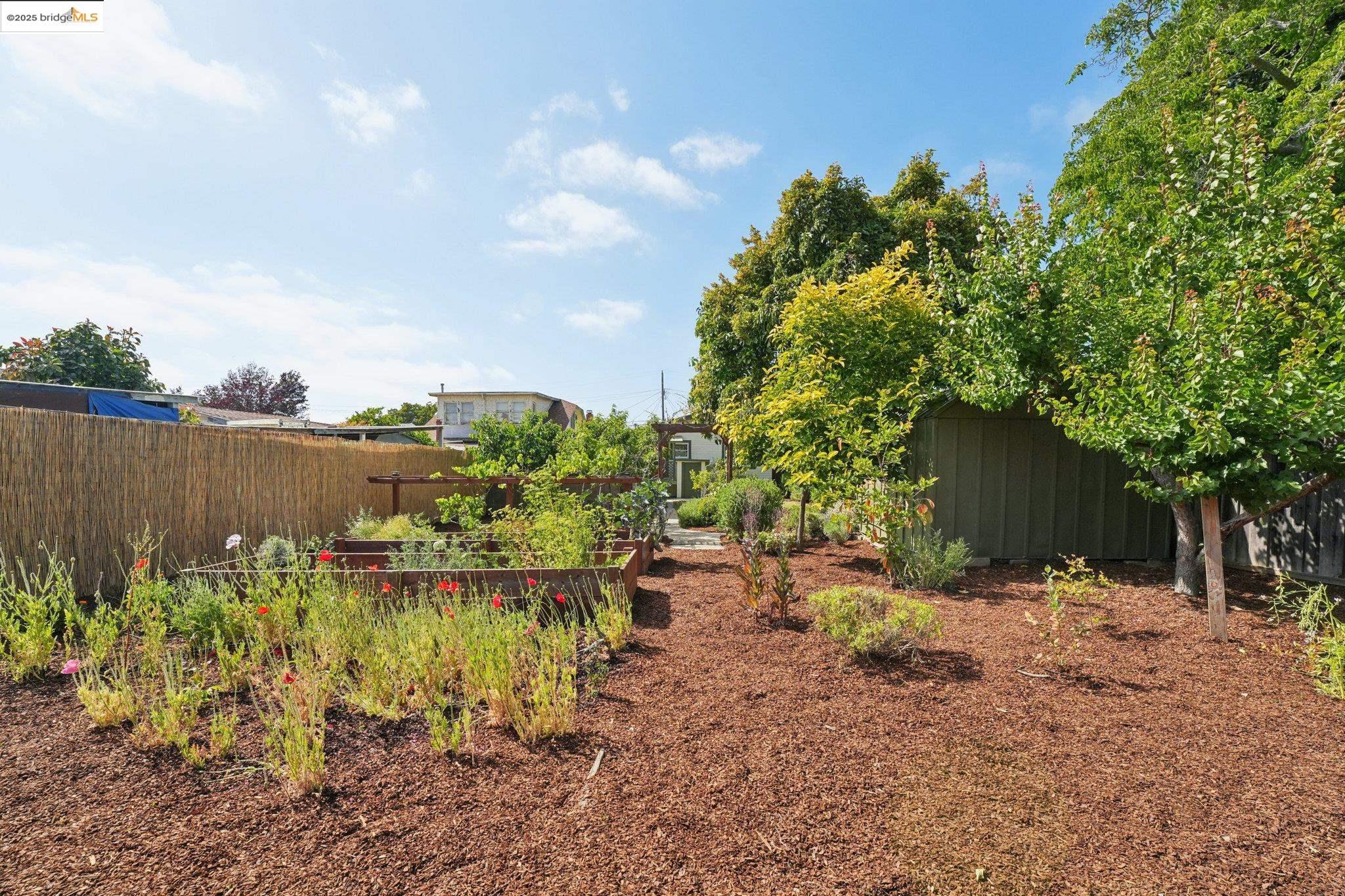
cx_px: 672
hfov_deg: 104.3
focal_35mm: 14
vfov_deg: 81.2
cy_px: 448
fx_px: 523
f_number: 8
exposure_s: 1/1250
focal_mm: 14
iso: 800
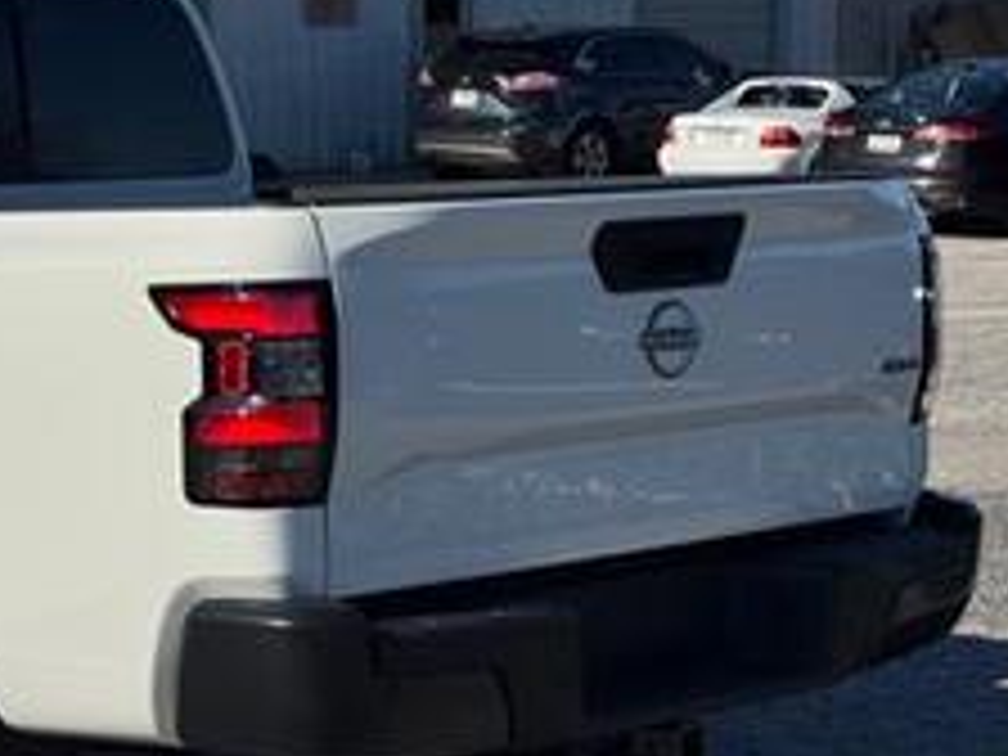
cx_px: -50
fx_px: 3145
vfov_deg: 13.7
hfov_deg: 17.7
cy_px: 315
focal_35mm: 108
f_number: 1.78
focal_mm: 6.76
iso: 80
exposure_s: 1/12500
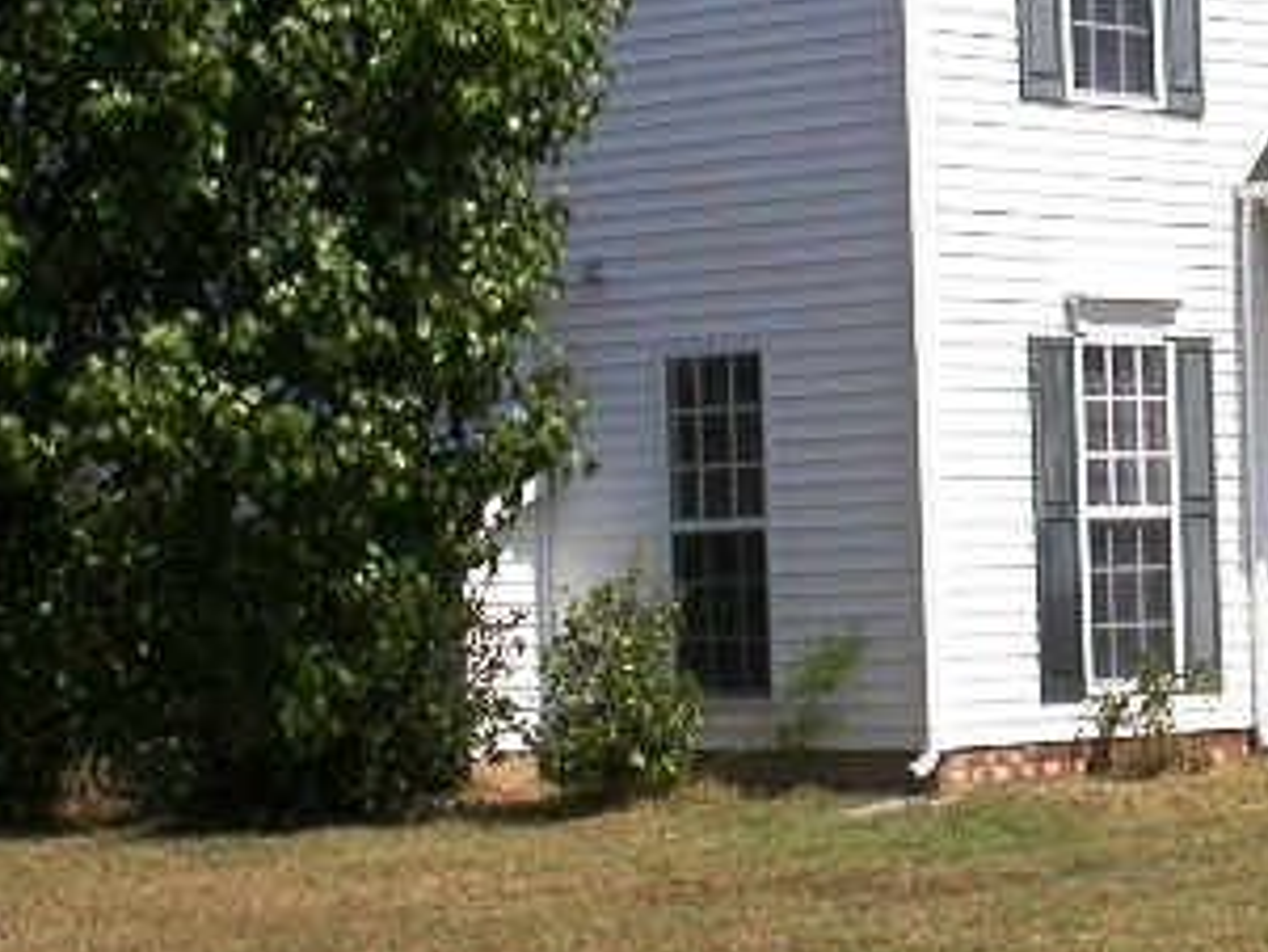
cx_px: 906
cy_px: 249
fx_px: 3701
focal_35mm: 101
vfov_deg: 14.6
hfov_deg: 19.3
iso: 100
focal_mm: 7.85
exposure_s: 1/527
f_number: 7.5
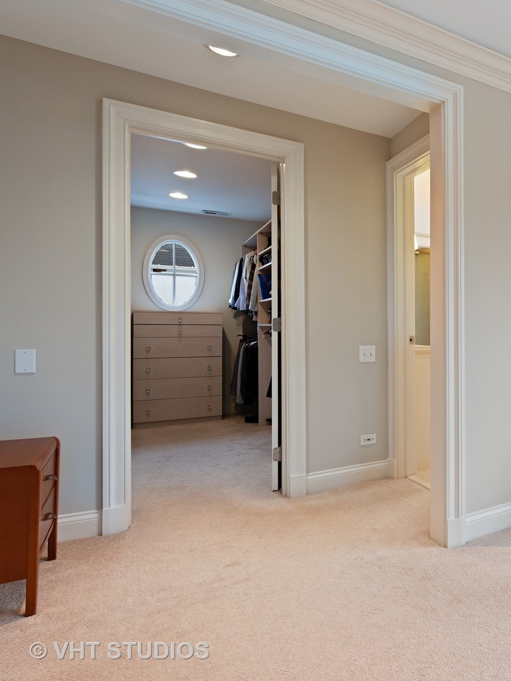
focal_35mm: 24
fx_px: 473
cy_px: 333
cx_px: 504
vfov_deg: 71.6
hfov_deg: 47.7
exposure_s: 1/8
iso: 200
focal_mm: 16
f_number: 9.5
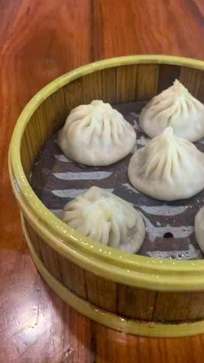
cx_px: 143
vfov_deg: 52.8
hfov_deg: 30.8
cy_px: 173
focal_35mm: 38
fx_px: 366
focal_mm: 4.25
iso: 250
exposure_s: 1/60
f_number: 1.8
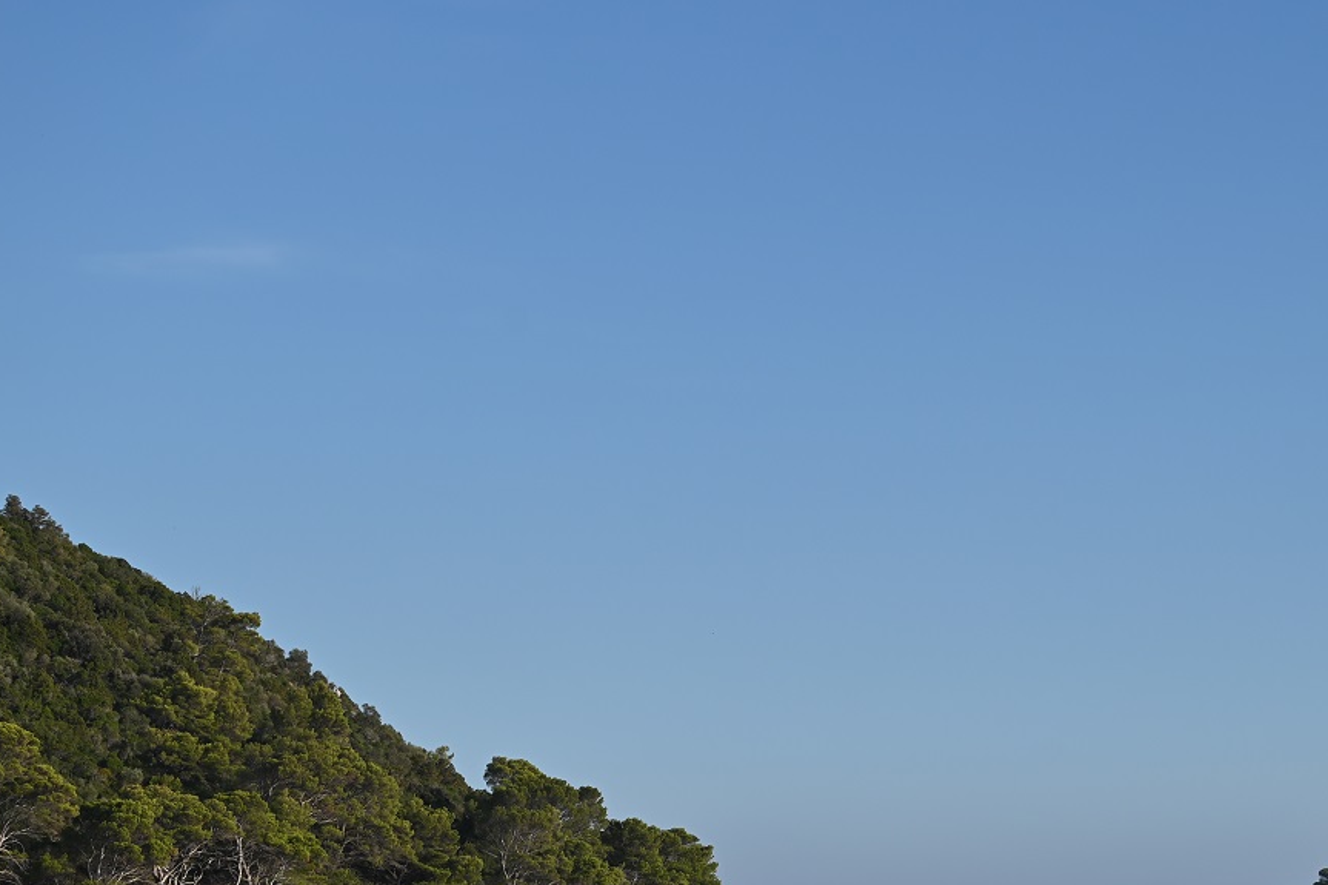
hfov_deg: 18.1
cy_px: 579
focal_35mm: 113
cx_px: 808
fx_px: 4167
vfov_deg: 12.1
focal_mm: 75
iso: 100
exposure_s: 1/640
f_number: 6.3
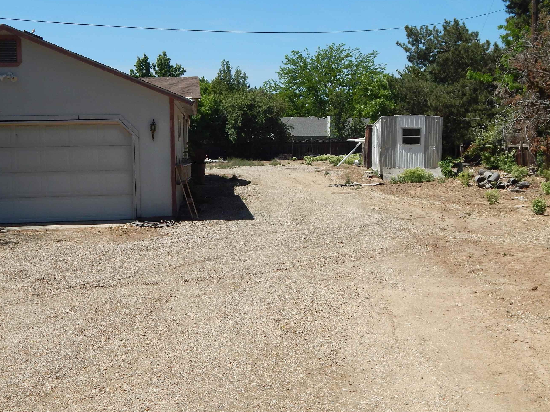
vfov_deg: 32.2
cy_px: 187
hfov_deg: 42.0
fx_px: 715
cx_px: 300
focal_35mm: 45
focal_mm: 6.8
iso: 125
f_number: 6.9
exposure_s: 1/400
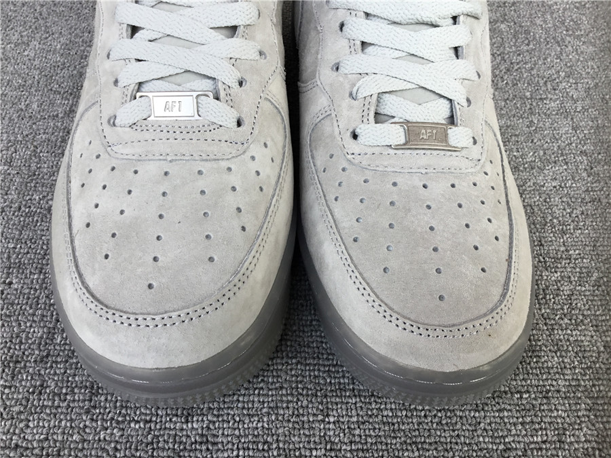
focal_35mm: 31
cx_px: 306
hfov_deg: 58.4
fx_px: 547
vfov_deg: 45.4
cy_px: 229
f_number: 2.4
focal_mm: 3.3
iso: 25
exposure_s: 1/146
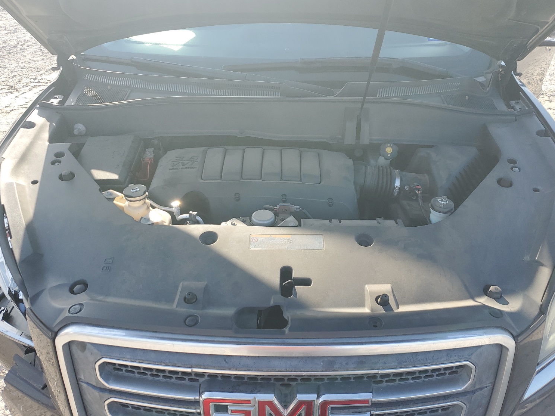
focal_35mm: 28
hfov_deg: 63.4
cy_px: 199
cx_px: 286
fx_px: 449
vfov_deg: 49.7
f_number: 1.5
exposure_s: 1/667
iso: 50
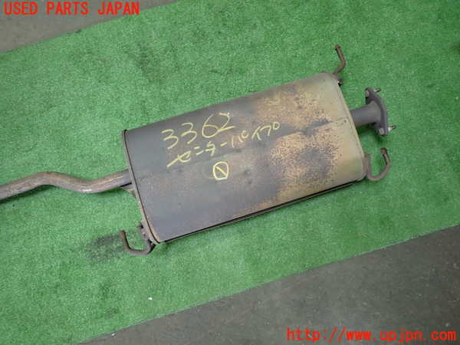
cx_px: 230
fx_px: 332
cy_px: 172
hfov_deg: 69.4
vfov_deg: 54.9
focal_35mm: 25
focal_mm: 4.5
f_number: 2
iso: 200
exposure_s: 1/40
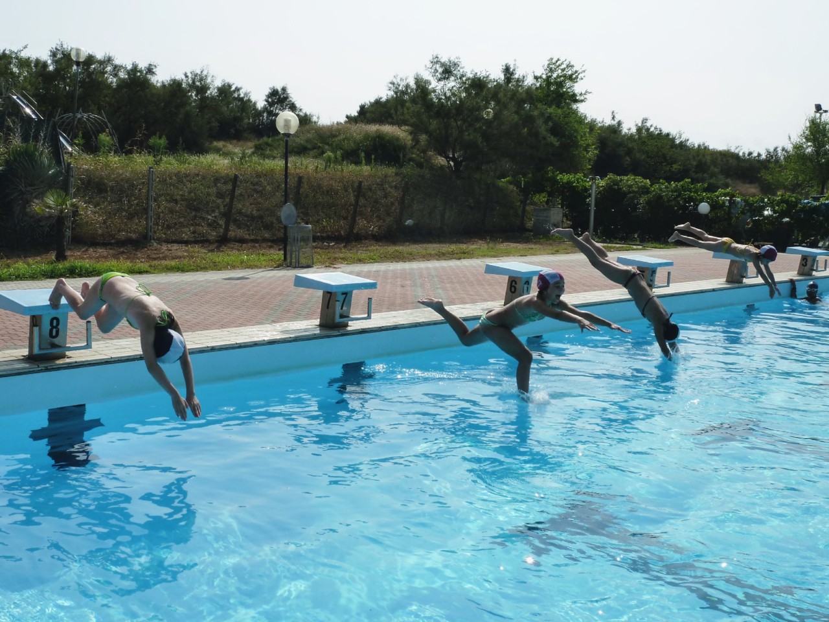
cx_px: 414
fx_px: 886
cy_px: 311
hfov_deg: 50.1
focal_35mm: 37
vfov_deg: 38.7
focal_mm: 6.1
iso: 125
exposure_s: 1/800
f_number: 5.6
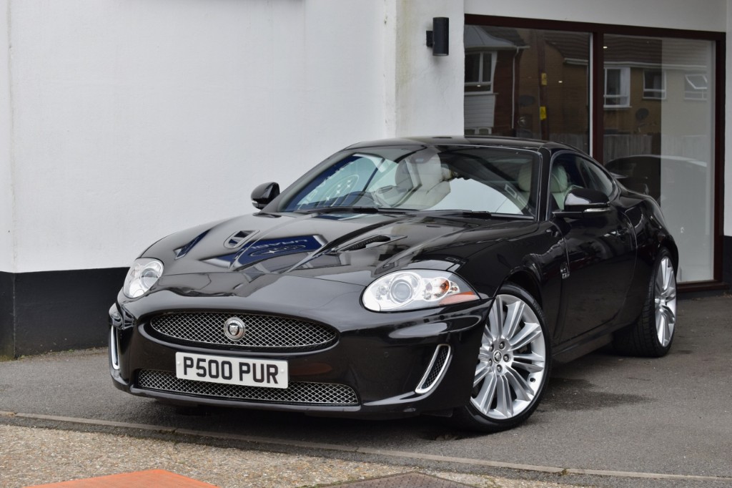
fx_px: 1524
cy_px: 244
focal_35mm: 75
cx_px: 366
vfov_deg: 18.2
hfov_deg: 27.0
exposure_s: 1/250
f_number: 8
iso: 400
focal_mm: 50
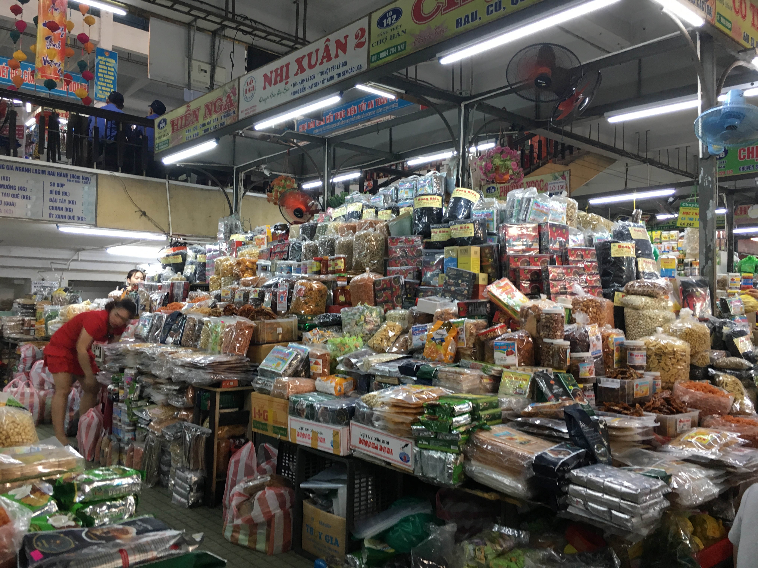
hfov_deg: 61.7
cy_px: 284
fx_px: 635
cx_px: 379
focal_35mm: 29
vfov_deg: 48.2
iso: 100
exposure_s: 1/33
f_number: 2.2
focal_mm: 4.15
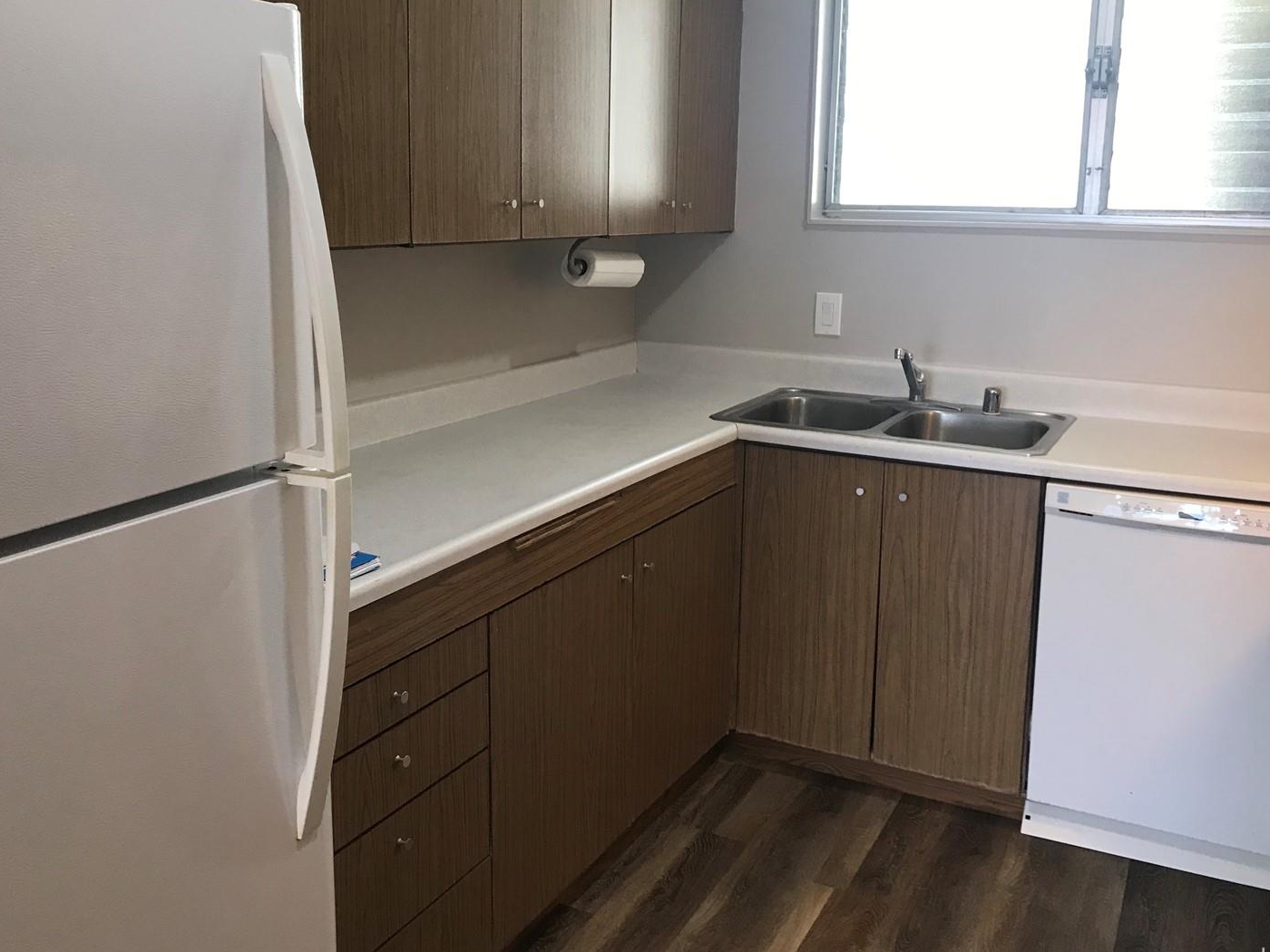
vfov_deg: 44.1
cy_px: 421
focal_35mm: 32
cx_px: 669
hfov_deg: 56.8
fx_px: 1174
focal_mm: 3.99
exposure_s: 1/30
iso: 20
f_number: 1.8
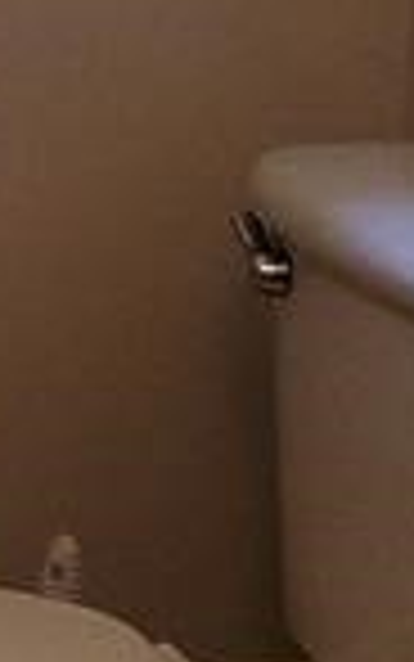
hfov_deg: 6.3
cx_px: -855
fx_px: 3463
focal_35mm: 192
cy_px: -329
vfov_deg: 10.5
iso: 320
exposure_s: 1/120
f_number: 2.4
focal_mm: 4.3
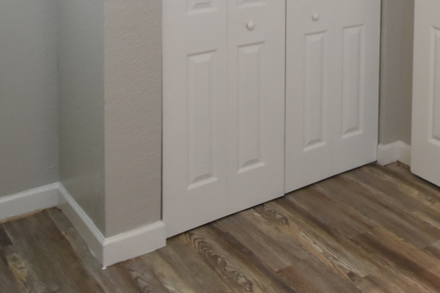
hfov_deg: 35.1
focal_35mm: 51
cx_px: 444
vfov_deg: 23.4
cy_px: -87
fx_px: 623
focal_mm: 10
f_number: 3.5
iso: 1000
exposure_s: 1/60
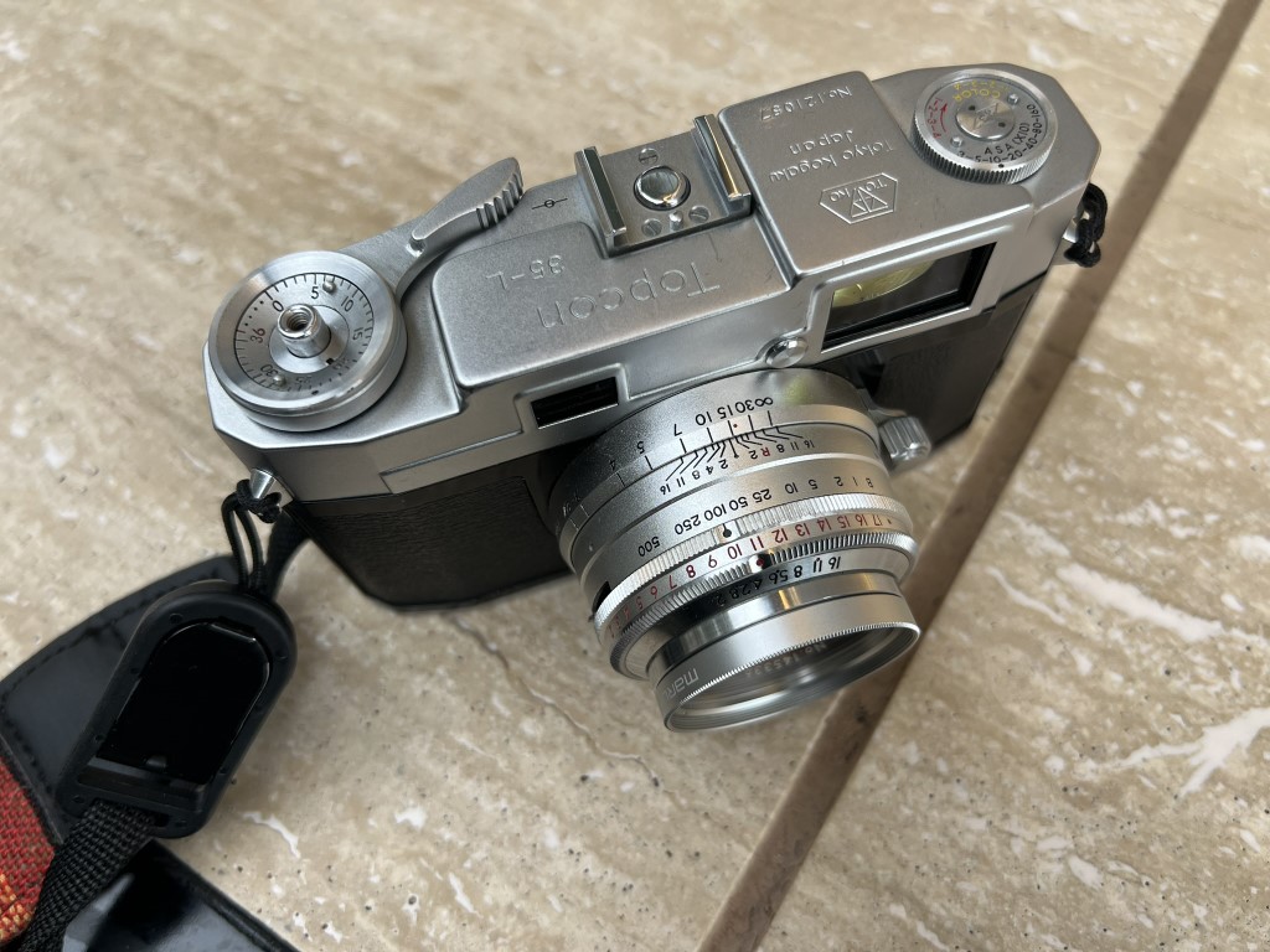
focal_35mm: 26
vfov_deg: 53.1
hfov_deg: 67.3
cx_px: 635
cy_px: 476
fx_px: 954
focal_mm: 5.7
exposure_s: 1/539
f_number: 1.5
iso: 50
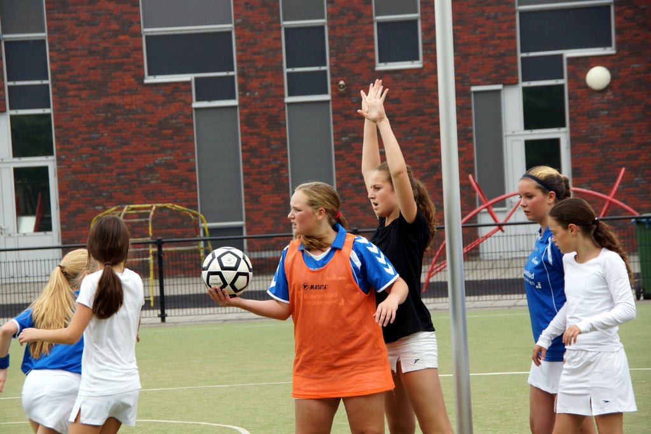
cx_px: 326
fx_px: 2713
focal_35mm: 150
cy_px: 217
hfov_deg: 13.7
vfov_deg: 9.2
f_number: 7.1
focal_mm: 100
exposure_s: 1/500
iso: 400
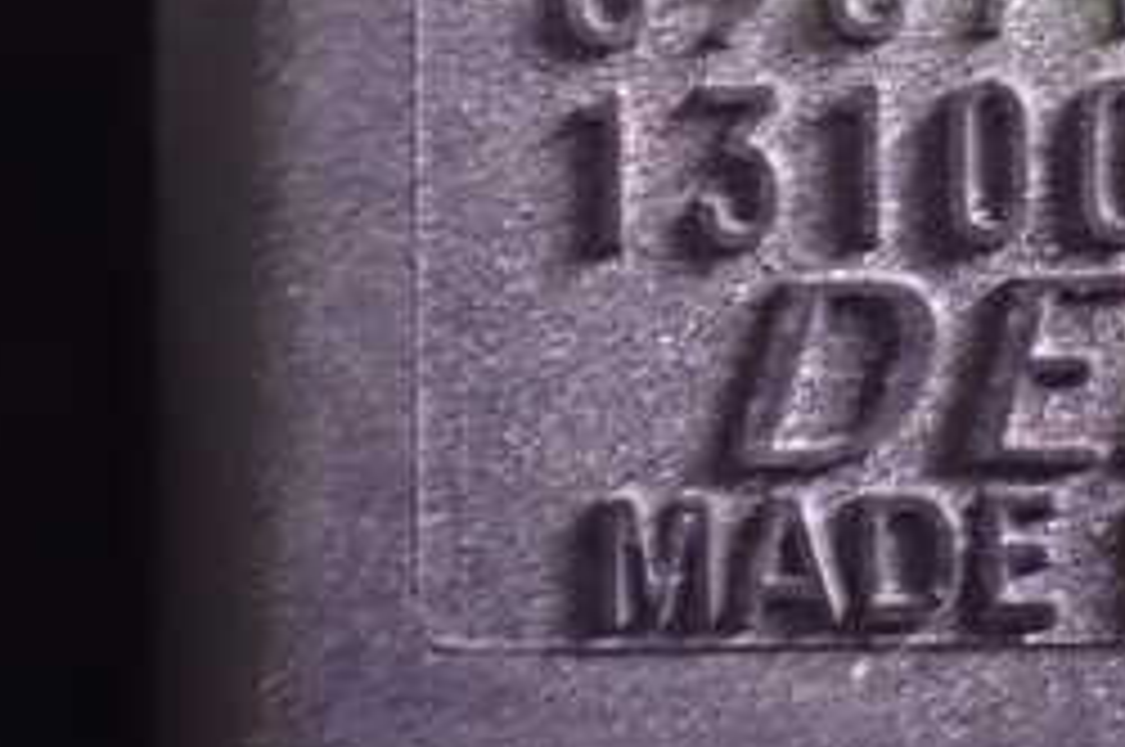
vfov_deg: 9.4
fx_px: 4525
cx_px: 1098
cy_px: 22
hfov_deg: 14.0
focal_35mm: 145
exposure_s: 1/10
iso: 1600
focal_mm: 10.35
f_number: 3.5
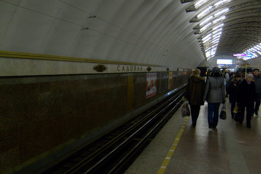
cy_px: 91
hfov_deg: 51.9
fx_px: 268
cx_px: 130
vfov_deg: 36.0
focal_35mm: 37
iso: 80
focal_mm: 5.8
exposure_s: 1/10
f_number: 2.8
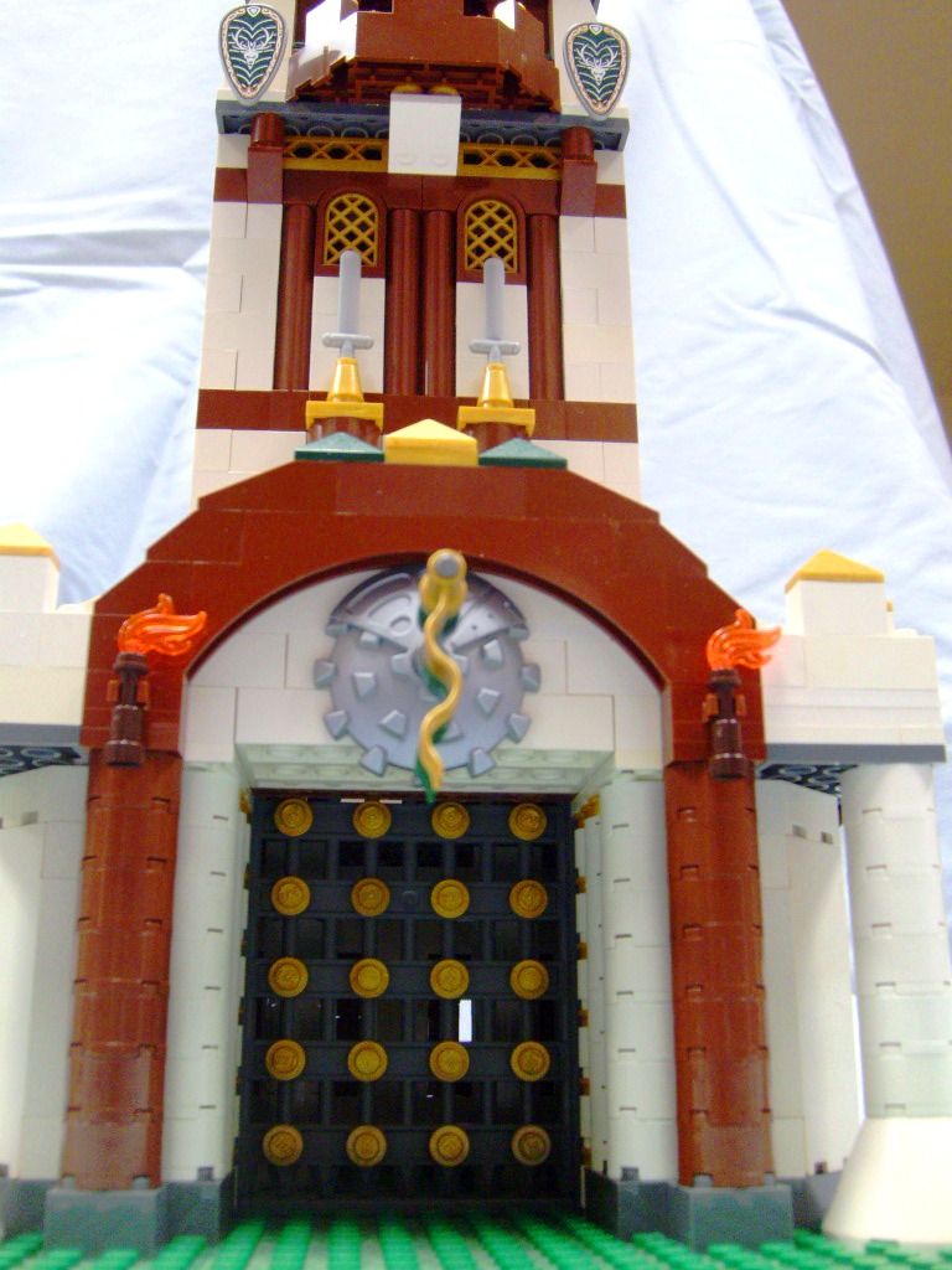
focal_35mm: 35
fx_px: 1283
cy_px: 635
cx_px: 476
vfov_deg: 52.6
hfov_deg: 40.7
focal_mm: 5.8
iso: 200
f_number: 2.8
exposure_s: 1/30
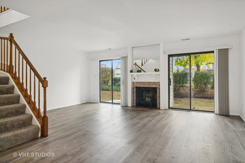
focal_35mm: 21
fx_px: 143
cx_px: 122
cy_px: 82
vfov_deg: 59.5
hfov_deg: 81.2
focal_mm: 14
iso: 200
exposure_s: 1/15
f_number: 8
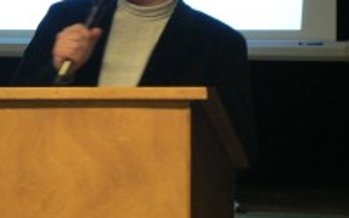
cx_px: 141
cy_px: 51
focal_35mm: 170
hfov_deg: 12.3
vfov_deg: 7.7
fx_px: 1617
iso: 200
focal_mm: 13.4
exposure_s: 1/13
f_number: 3.2
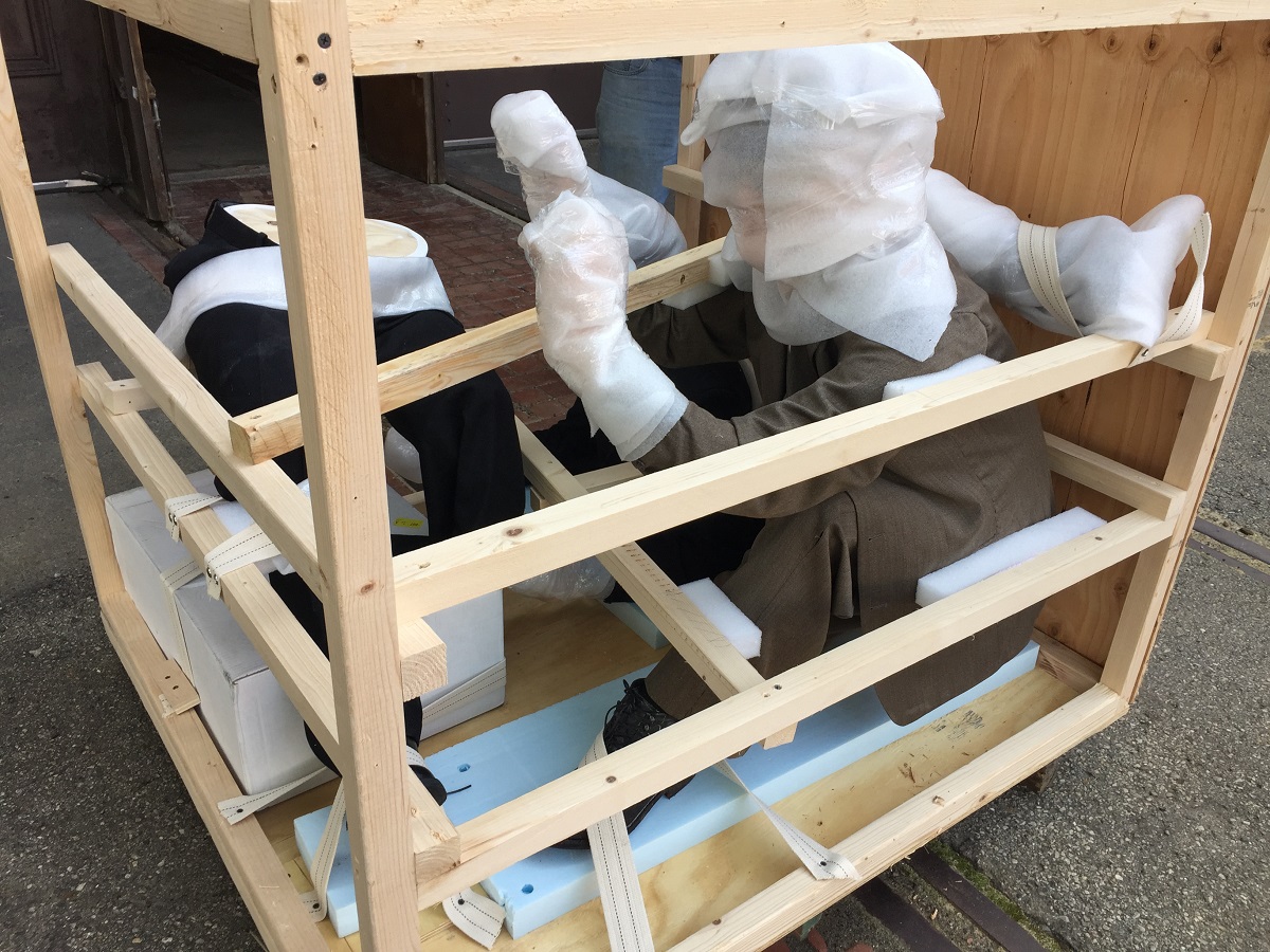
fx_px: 1064
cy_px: 476
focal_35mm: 29
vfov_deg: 48.2
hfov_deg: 61.7
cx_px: 635
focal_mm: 4.15
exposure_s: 1/153
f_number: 2.2
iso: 32
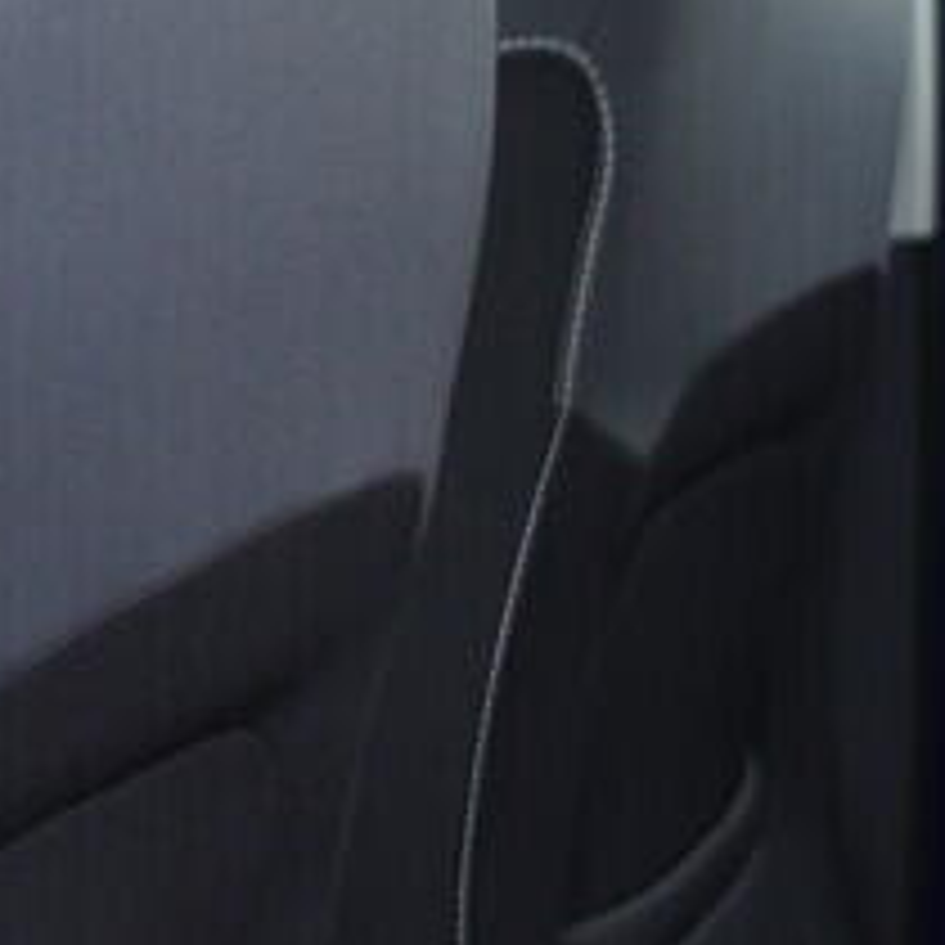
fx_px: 4602
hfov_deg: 10.6
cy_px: 1127
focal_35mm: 149
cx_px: 1976
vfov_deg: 11.5
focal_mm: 24
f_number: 2.8
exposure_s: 1/40
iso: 320
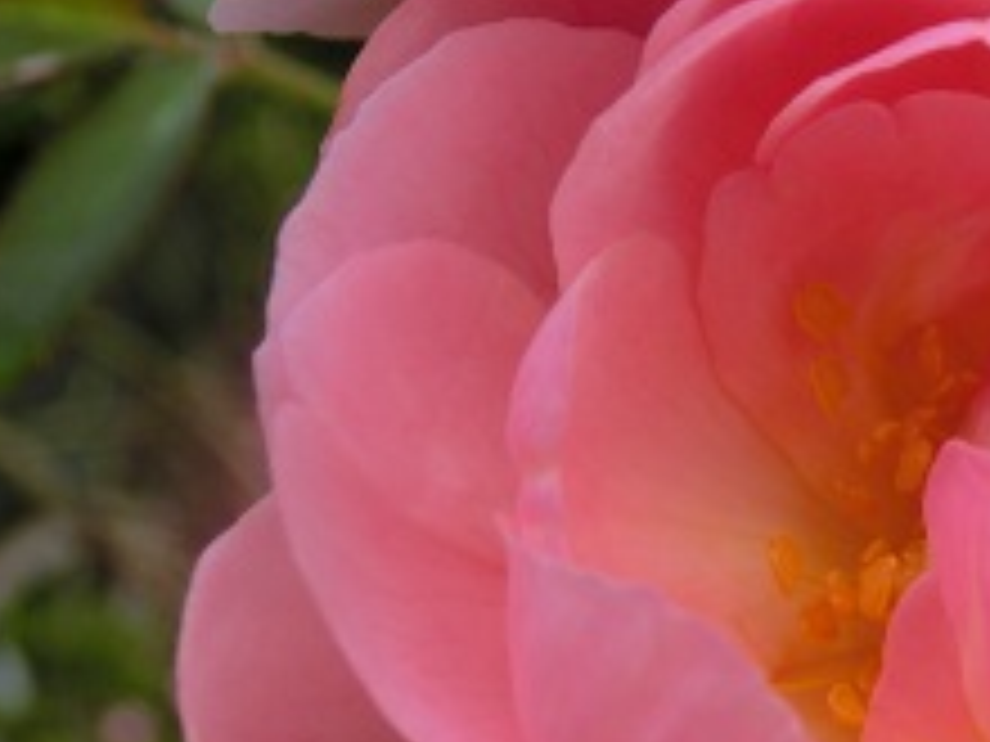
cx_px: 997
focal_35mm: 80
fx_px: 2288
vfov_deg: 18.3
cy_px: 580
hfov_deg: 23.4
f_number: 4.1
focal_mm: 6.5
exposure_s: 1/200
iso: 80
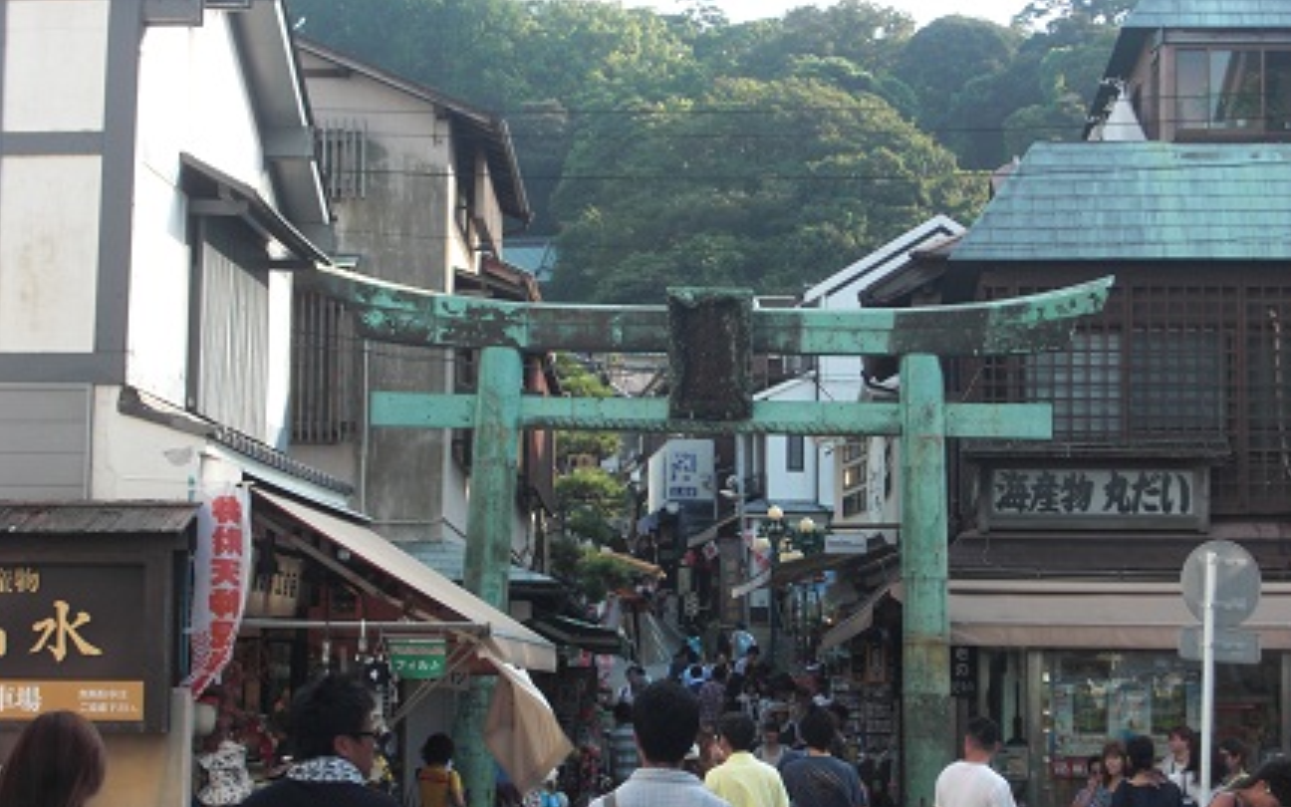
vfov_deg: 15.4
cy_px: 411
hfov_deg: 24.4
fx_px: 2991
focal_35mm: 85
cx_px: 651
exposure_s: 1/100
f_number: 4.6
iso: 50
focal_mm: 13.9
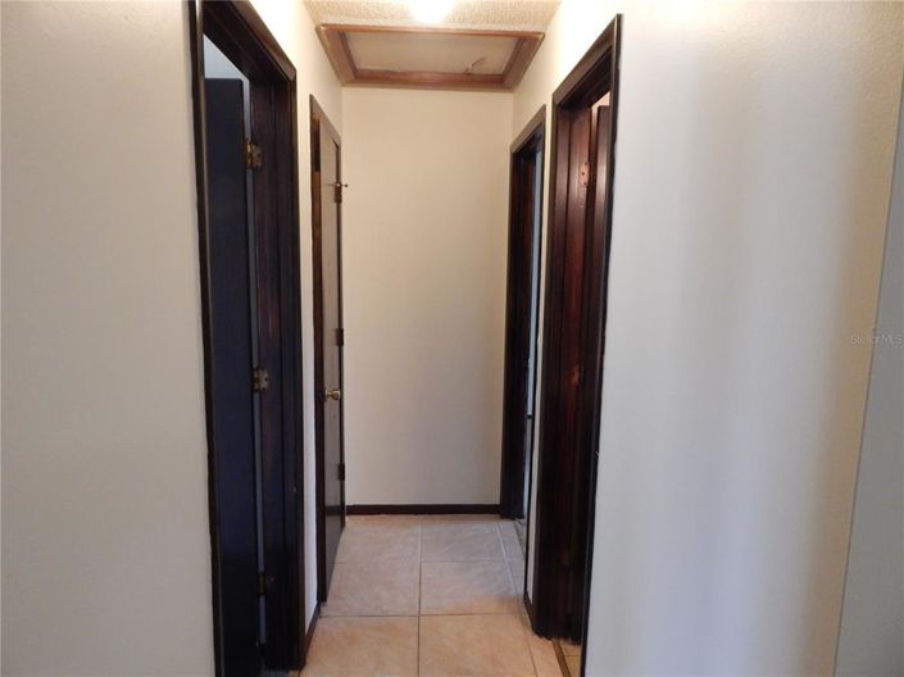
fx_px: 574
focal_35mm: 22
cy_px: 338
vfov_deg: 61.0
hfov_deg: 76.4
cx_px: 452
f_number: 3
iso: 400
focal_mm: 4
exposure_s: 1/30
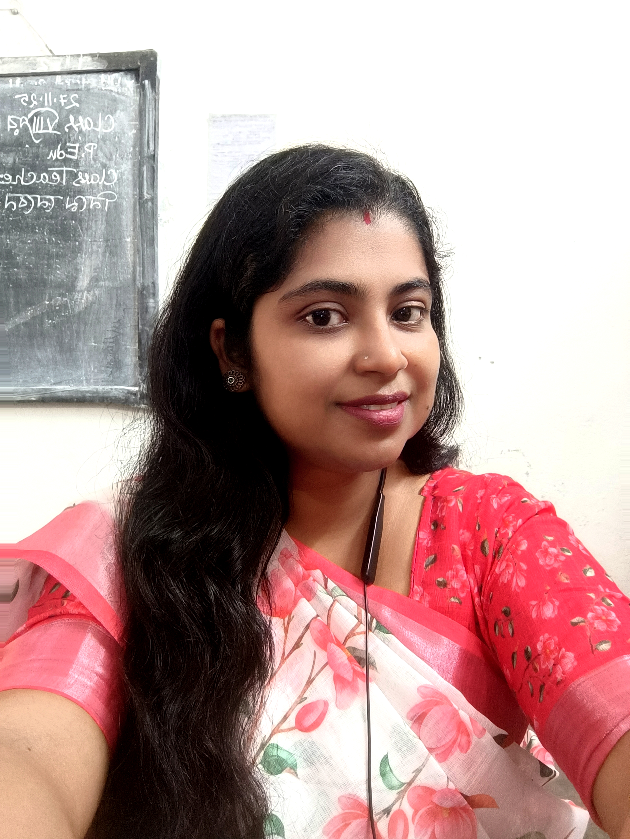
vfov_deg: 71.6
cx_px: 315
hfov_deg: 56.8
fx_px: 582
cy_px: 420
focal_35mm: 24
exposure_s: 1/25
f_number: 2.45
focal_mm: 3.24
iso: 353
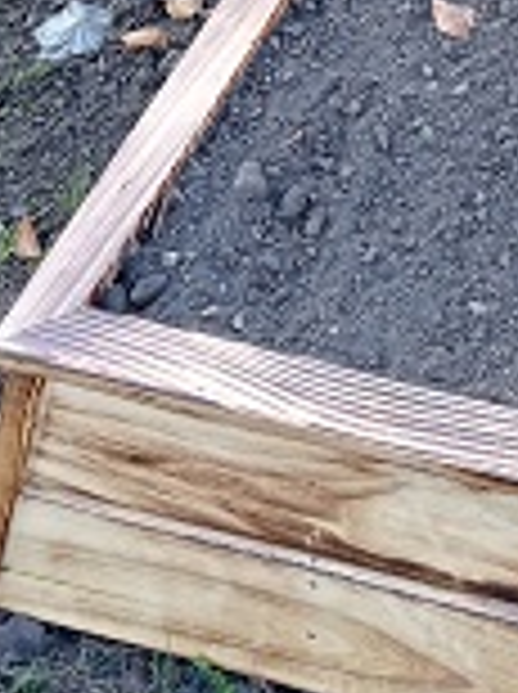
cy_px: -412
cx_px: 658
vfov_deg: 17.0
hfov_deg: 13.9
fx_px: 2041
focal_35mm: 102
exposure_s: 1/153
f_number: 1.79
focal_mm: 4.74
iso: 100
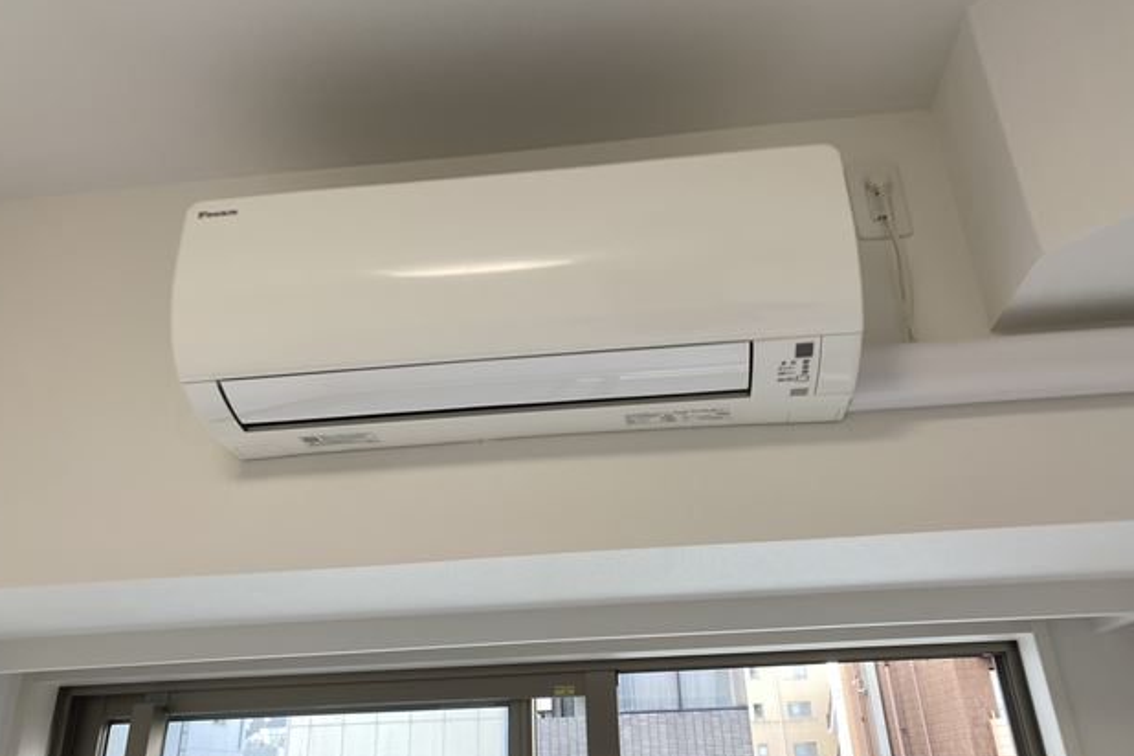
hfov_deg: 65.5
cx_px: 561
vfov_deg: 46.3
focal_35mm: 28
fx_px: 882
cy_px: 343
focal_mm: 4.25
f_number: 1.8
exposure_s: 1/100
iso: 50
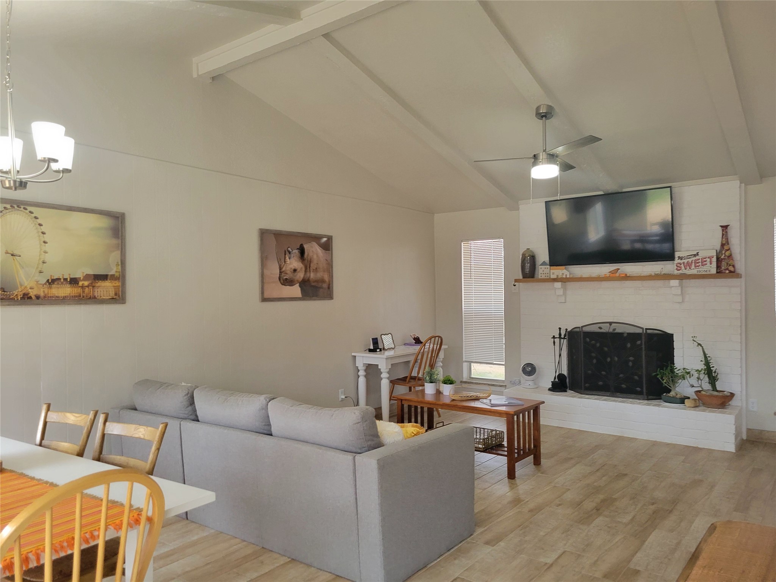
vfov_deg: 53.1
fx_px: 583
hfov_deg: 67.3
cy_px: 291
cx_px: 388
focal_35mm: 26
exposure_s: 1/120
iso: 160
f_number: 1.8
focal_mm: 5.4
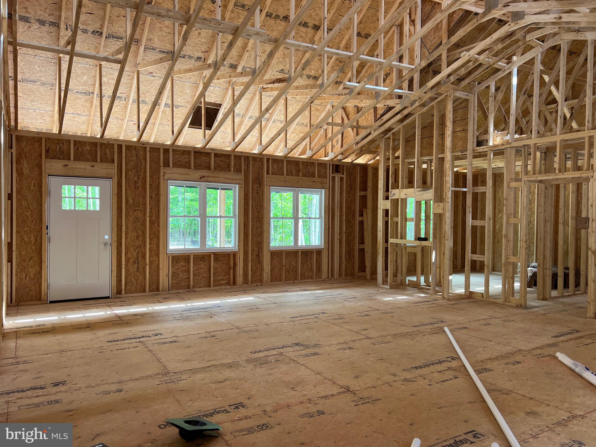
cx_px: 298
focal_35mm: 26
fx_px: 448
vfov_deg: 53.1
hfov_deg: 67.3
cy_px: 224
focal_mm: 5.7
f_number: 1.5
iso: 64
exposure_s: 1/121
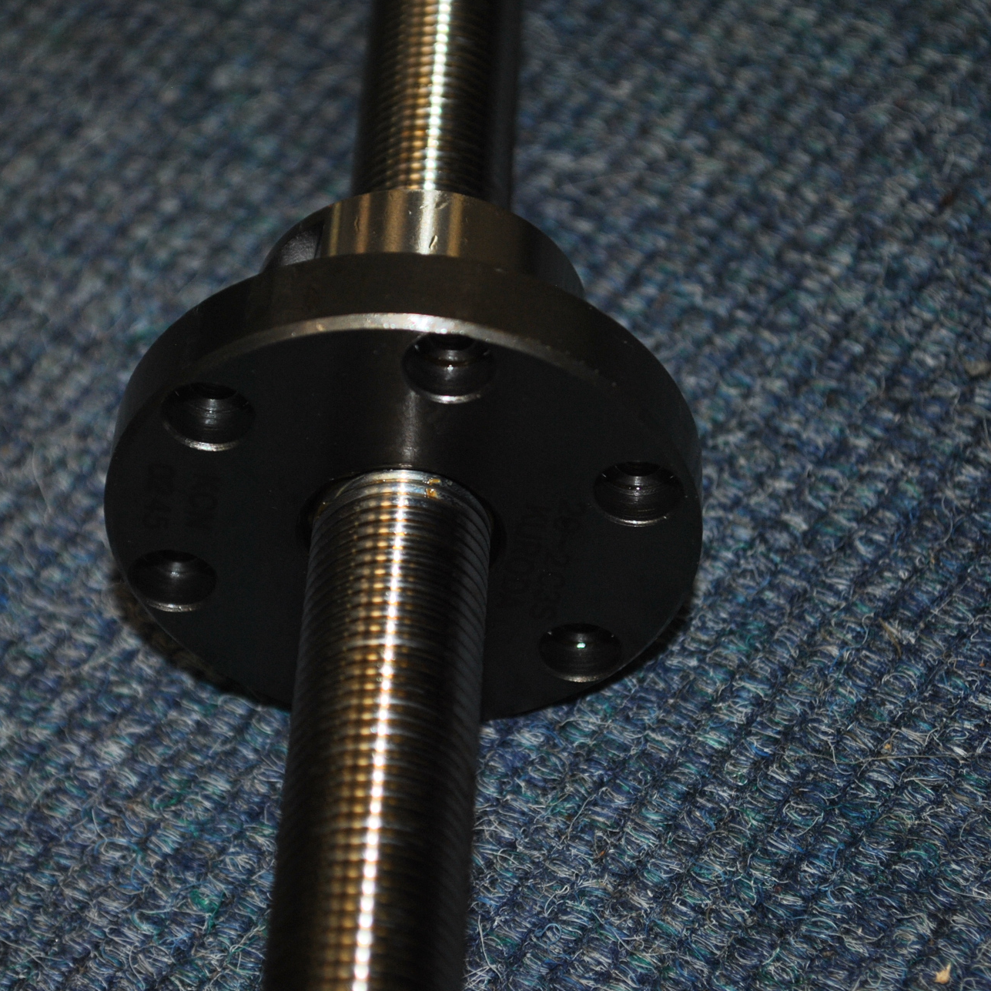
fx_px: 3422
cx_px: 360
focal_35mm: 106
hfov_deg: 16.5
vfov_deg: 16.5
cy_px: 494
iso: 200
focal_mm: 55
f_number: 5.6
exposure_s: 1/60
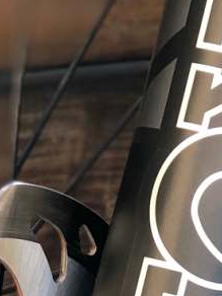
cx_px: 173
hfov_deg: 4.8
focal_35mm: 312
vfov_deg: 6.3
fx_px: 2668
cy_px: 321
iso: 40
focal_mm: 6.6
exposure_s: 1/60
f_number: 2.8
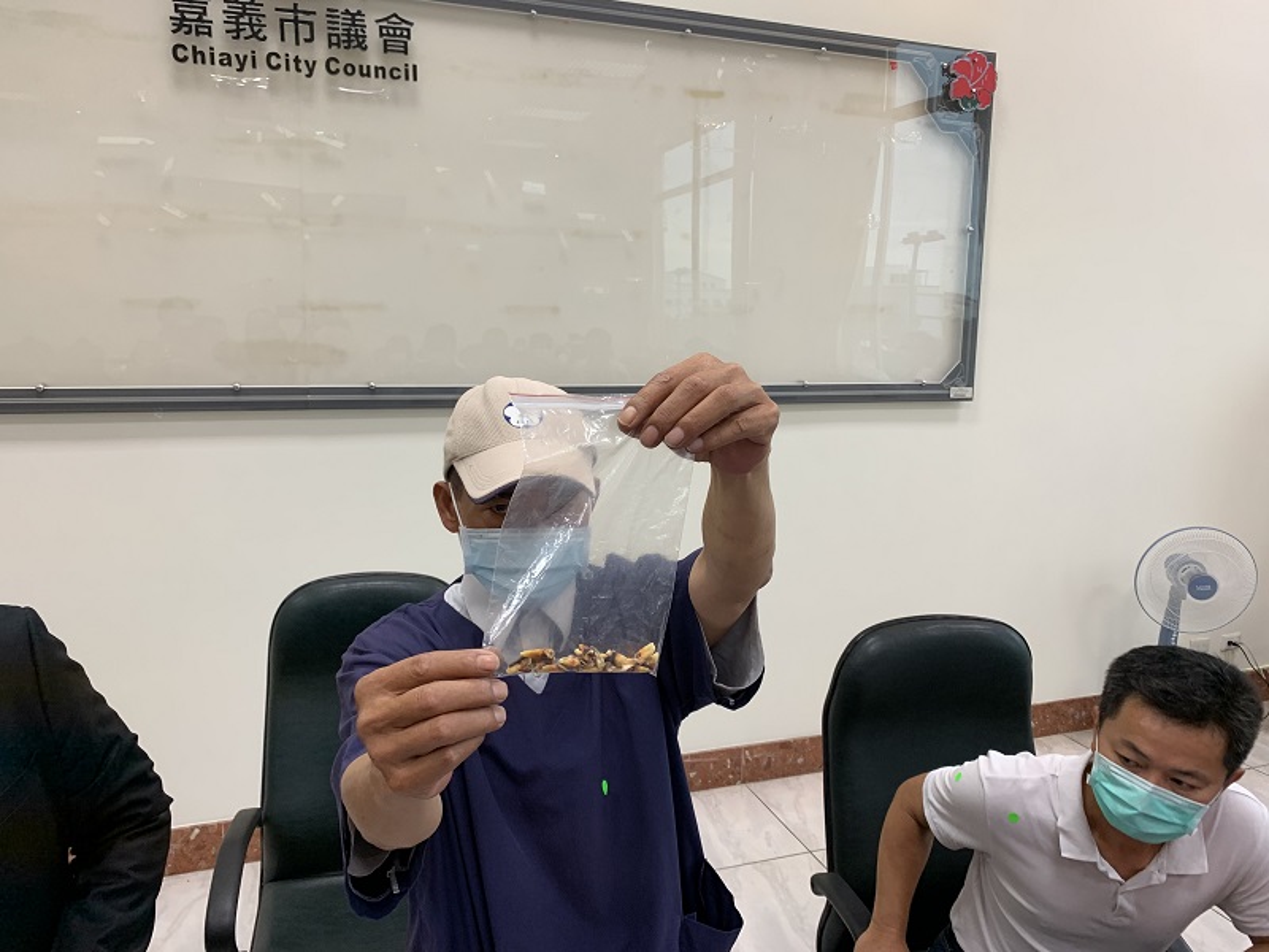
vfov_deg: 53.1
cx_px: 634
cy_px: 476
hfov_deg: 67.3
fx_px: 953
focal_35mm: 26
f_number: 1.8
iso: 80
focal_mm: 4.25
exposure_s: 1/60
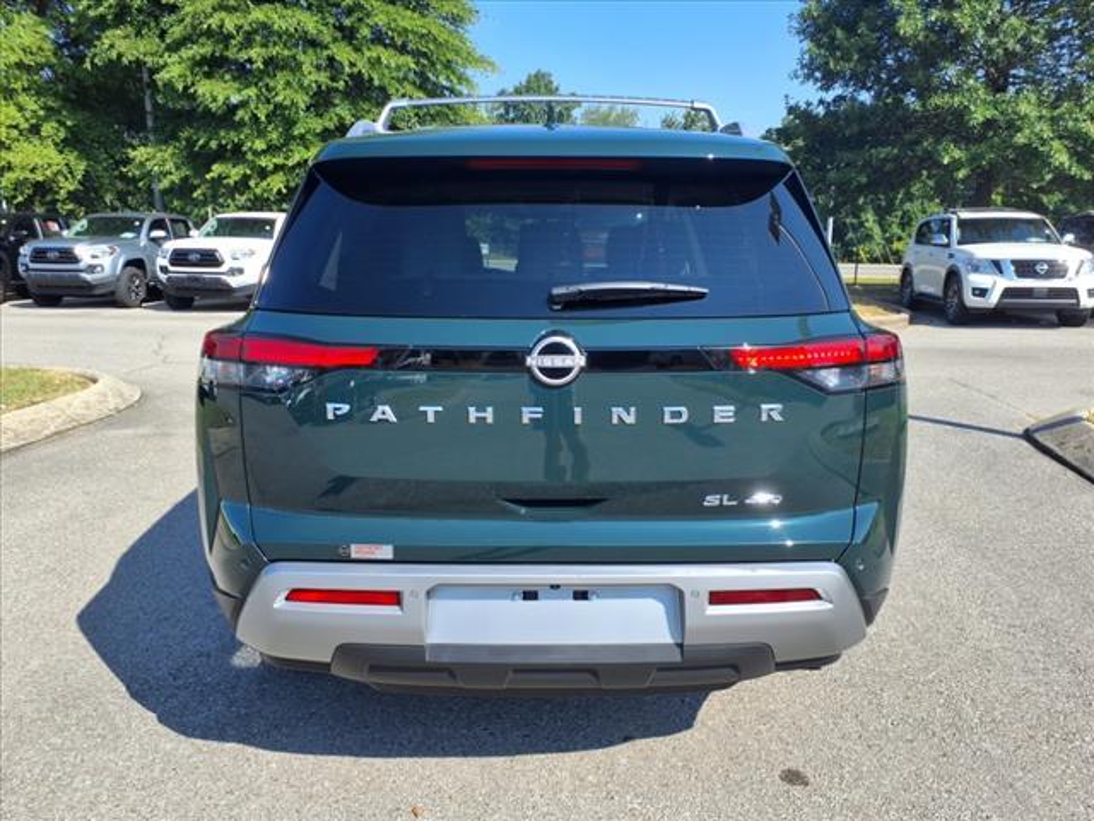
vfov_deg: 51.4
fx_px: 853
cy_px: 410
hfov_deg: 65.3
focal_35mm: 27
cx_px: 547
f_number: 1.9
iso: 40
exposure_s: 1/1000
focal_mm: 3.58
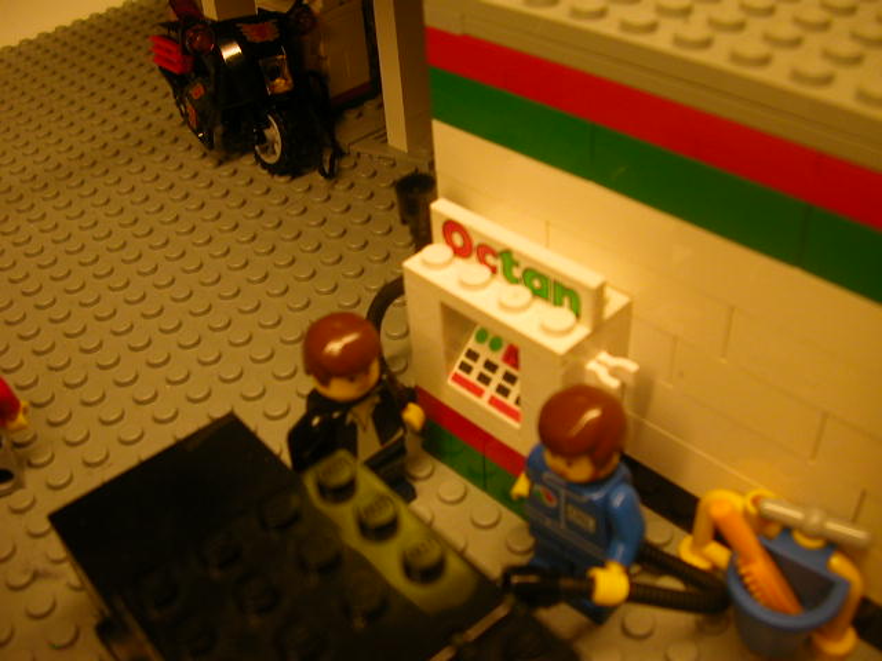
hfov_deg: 50.1
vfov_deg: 38.7
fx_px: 943
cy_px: 330
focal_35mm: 37
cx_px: 441
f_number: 2.7
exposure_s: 1/37.9
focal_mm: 5.6
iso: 100
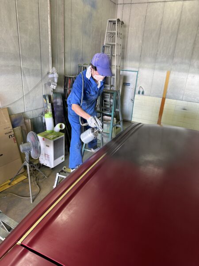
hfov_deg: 56.8
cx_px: 100
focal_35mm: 24
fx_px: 184
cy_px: 133
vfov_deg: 71.6
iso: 160
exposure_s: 1/60
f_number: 1.78
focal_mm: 6.86
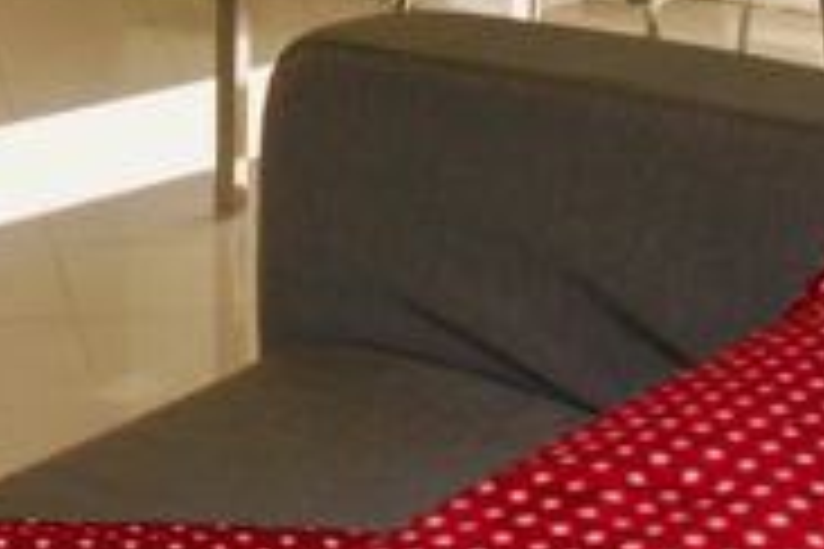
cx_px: 196
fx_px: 2907
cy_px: -88
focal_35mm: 127
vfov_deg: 10.6
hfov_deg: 16.0
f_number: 6.3
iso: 100
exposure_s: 1/100
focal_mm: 22
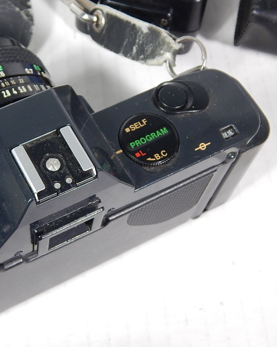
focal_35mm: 63
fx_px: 646
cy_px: 174
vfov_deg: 30.0
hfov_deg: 23.8
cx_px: 47
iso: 400
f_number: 3.7
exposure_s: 1/25
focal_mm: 8.6
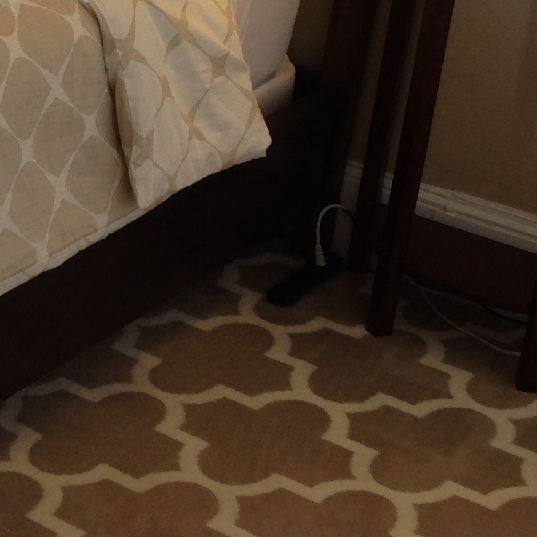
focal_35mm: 109
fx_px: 1913
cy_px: 22
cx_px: -337
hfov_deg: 14.6
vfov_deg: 15.7
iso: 64
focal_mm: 4.12
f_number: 2.4
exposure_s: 1/30
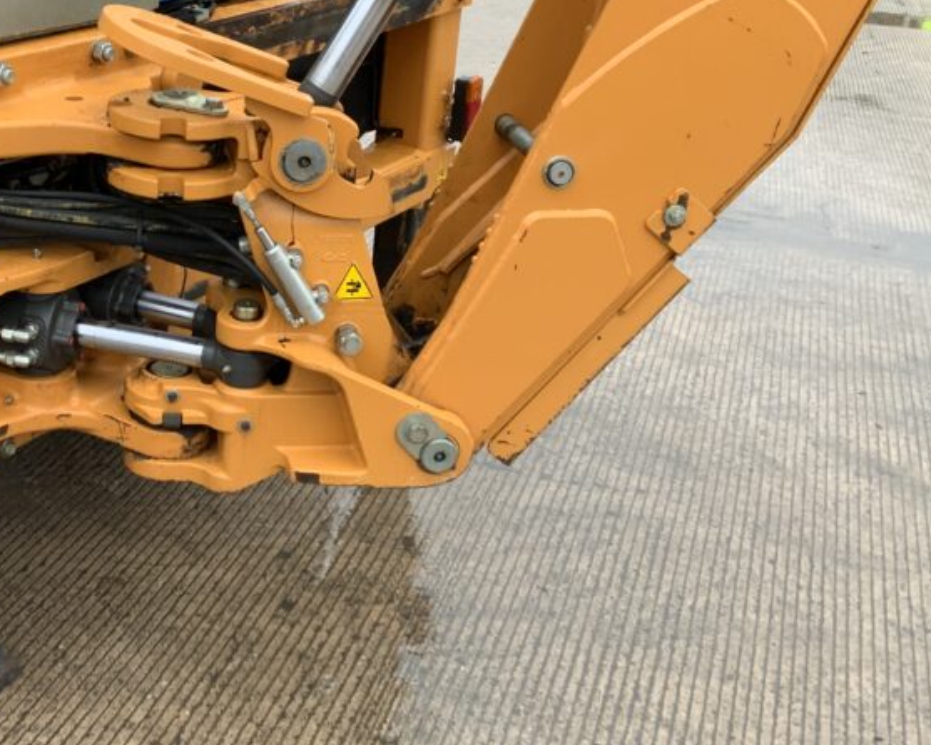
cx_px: 219
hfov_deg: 35.1
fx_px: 1433
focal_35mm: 52
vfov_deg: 29.0
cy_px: 262
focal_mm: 3
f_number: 1.8
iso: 50
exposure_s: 1/122
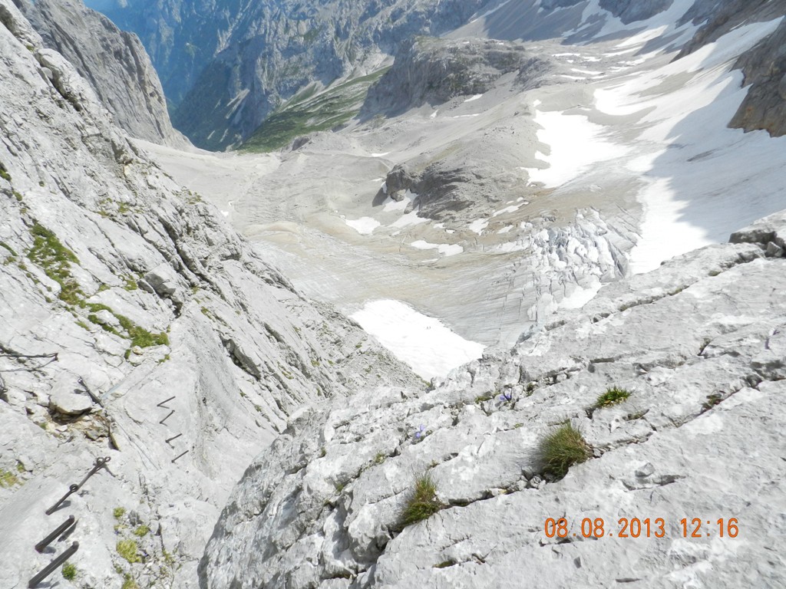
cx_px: 393
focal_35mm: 23
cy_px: 294
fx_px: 522
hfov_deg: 73.9
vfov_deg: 58.9
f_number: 4.5
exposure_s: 1/800
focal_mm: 4
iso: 160
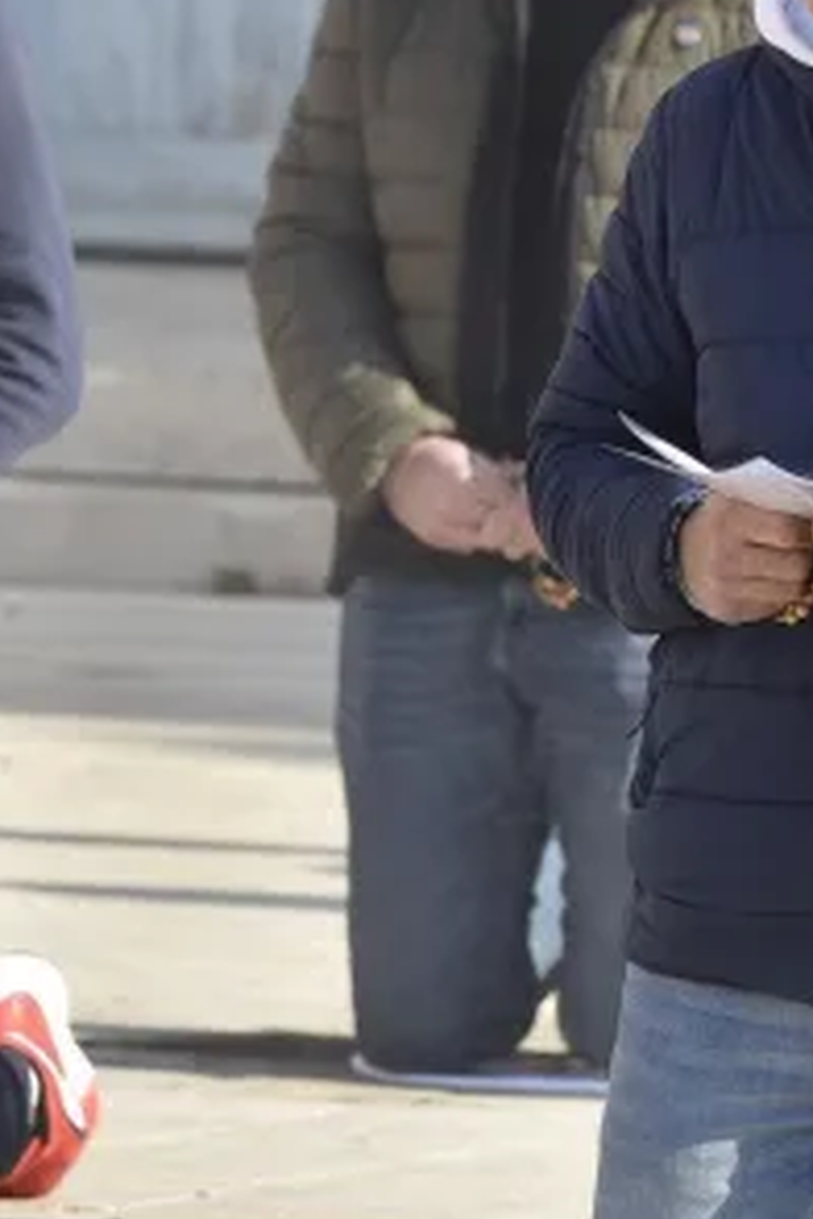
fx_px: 17512
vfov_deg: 4.0
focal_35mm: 517
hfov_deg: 2.7
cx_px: 626
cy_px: 498
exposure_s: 1/320
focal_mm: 200
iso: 320
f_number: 11
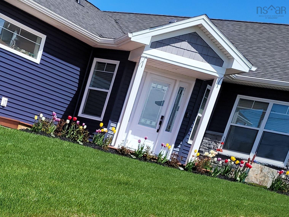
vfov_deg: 53.1
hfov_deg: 67.3
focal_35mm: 26
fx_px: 217
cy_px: 108
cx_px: 144
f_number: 1.8
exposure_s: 1/3333
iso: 40
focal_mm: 5.4
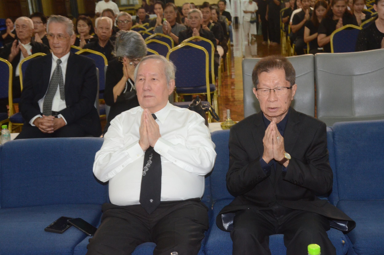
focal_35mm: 54
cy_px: 128
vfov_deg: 25.0
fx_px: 575
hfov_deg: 36.9
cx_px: 192
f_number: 9
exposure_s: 1/60
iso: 2500
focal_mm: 36
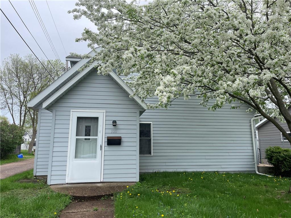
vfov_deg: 53.1
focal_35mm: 26
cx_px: 146
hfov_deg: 67.3
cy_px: 109
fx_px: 219
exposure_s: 1/1383
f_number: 1.6
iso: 32
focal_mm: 4.2
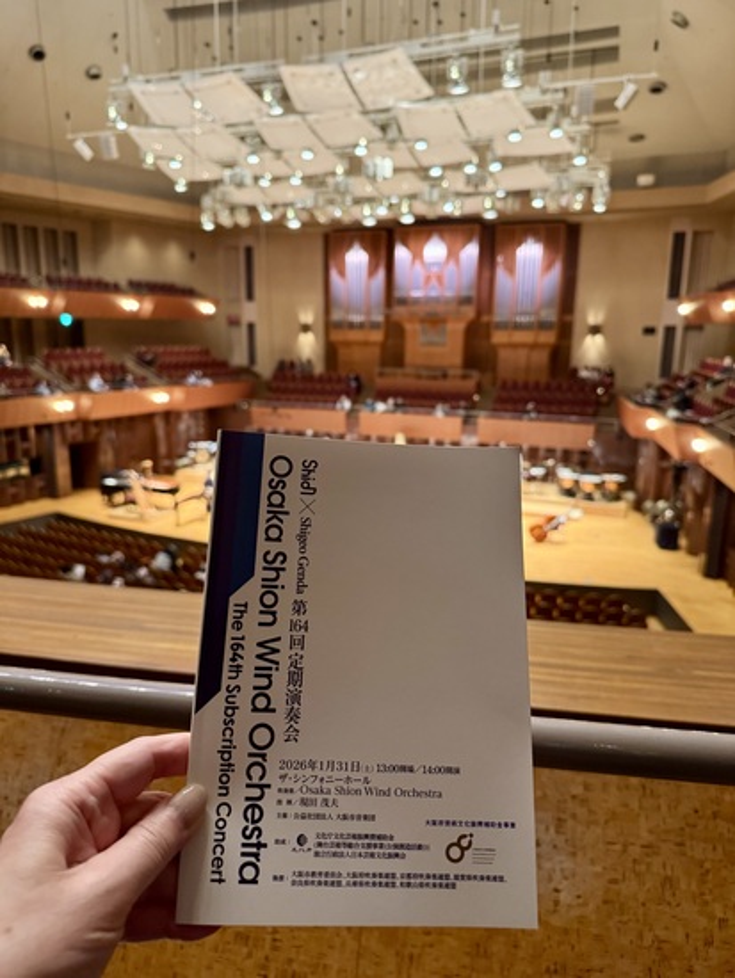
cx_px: 368
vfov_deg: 71.6
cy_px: 489
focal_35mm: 24
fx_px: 679
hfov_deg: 56.9
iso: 640
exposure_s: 1/40
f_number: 1.78
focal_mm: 6.76
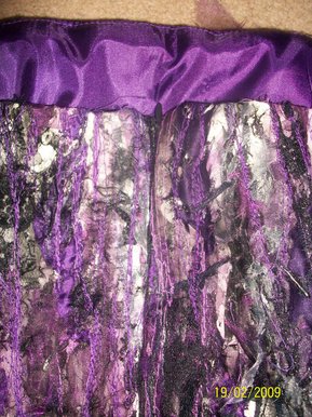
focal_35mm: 34
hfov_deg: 41.8
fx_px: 409
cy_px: 208
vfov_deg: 54.0
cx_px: 156
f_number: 2.8
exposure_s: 1/60
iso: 120
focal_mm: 5.7
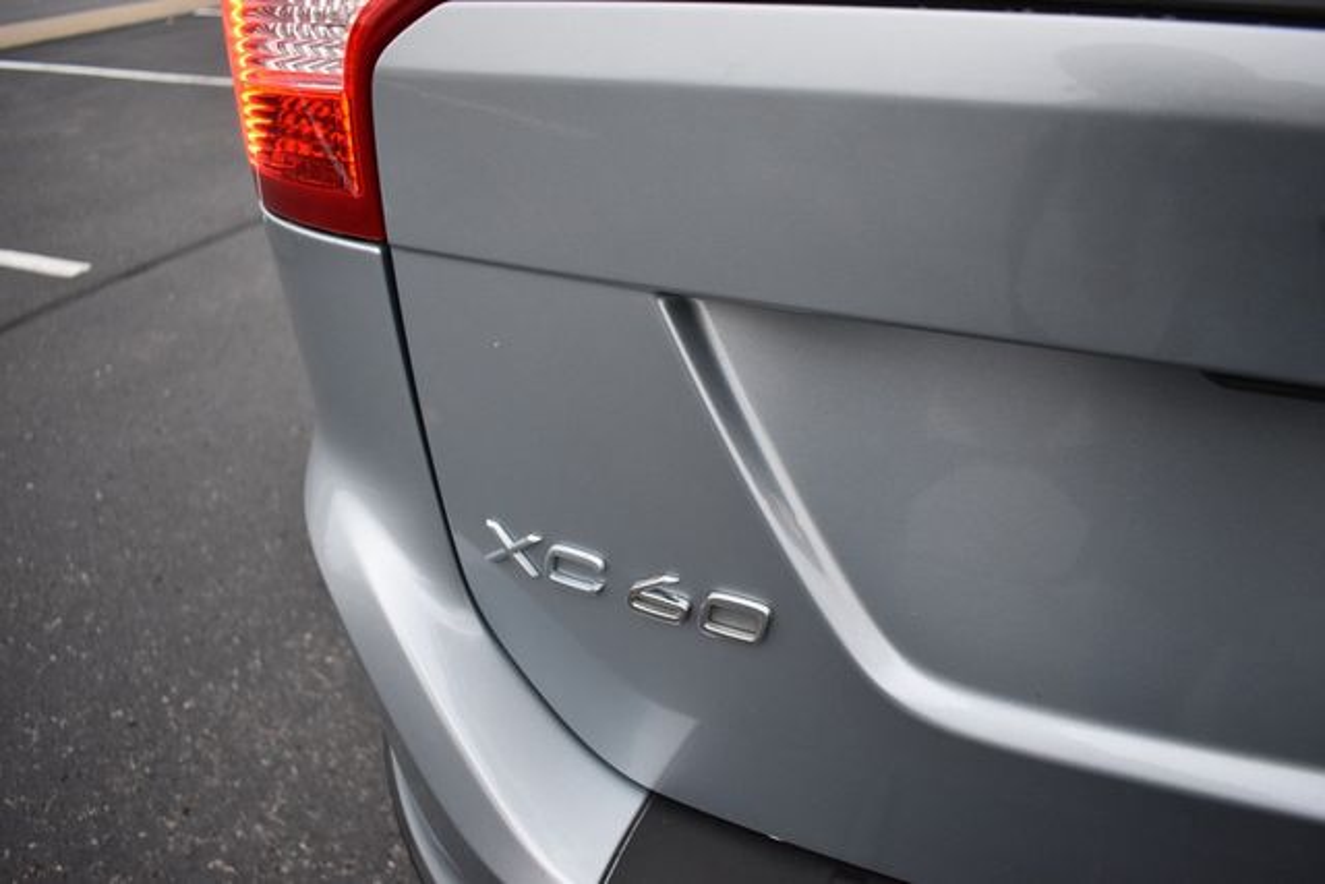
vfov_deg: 48.0
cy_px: 442
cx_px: 662
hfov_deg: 67.4
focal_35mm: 27
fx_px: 994
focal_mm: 18
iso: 900
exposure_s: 1/125
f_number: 3.5
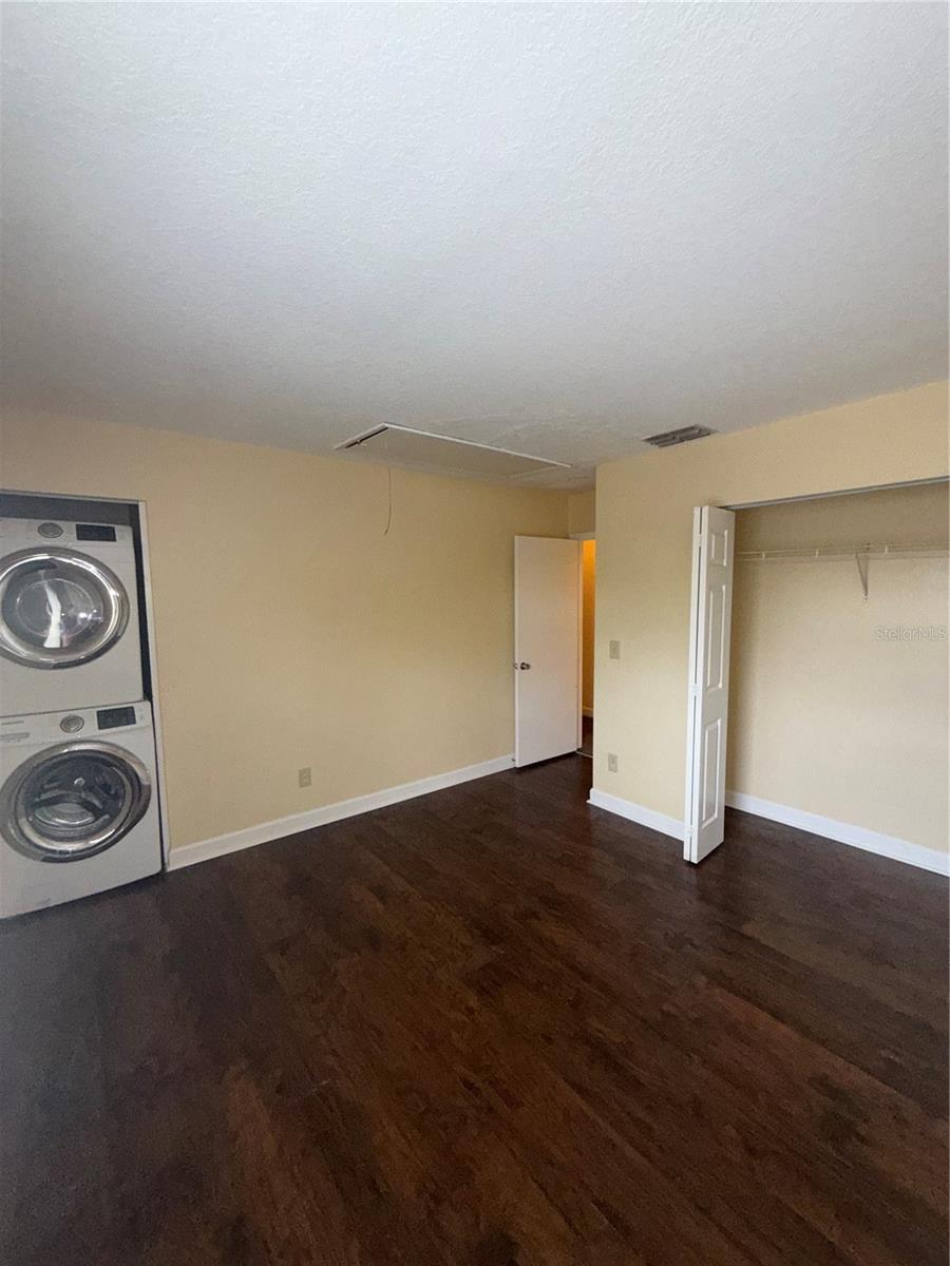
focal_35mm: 14
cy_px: 633
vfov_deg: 102.1
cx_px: 475
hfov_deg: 85.7
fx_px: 512
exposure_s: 1/120
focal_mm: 2.22
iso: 160
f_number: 2.2
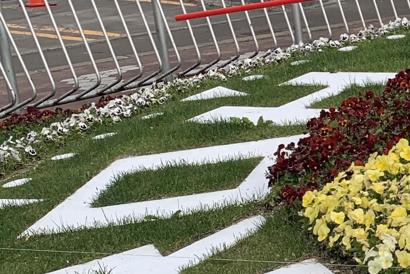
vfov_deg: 13.7
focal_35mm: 100
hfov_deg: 17.5
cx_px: 682
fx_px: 1139
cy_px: 138
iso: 25
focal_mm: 4.25
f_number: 1.8
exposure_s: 1/1176
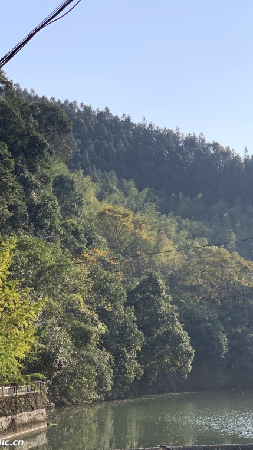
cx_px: 201
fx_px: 907
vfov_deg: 27.9
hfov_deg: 15.8
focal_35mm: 76
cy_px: 226
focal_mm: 6
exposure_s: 1/1497
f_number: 2.4
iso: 16
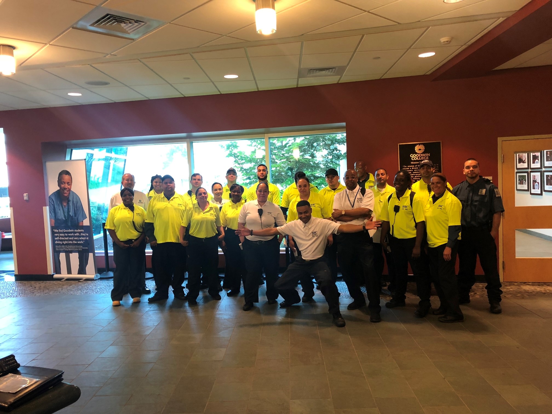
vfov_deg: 49.7
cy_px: 207
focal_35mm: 28
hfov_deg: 63.4
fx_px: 446
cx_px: 276
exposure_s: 1/15
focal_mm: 3.99
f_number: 1.8
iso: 50
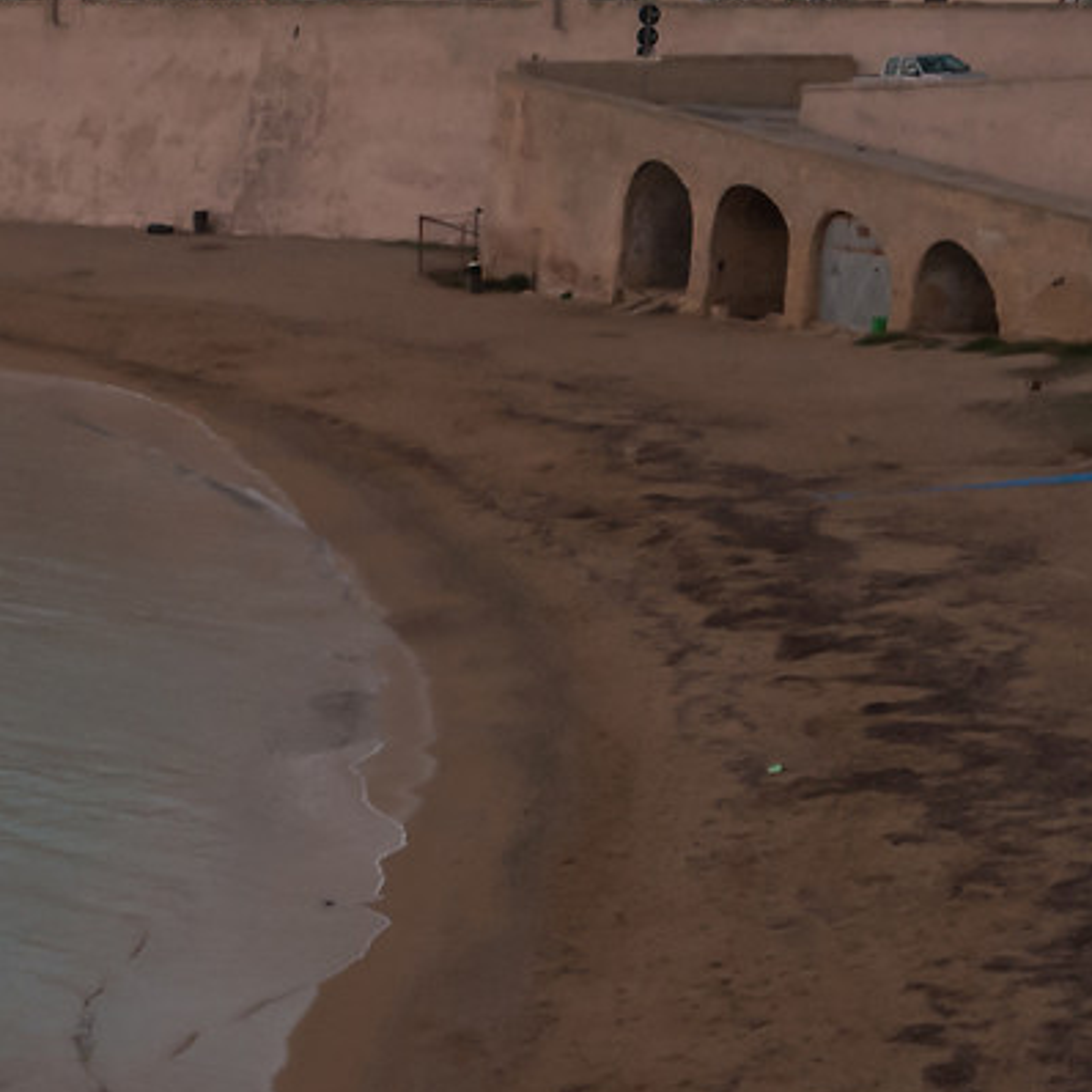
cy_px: 667
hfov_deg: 13.8
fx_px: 4390
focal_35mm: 123
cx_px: -200
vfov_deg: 14.2
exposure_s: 1/25
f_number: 6.3
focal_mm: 16
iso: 800
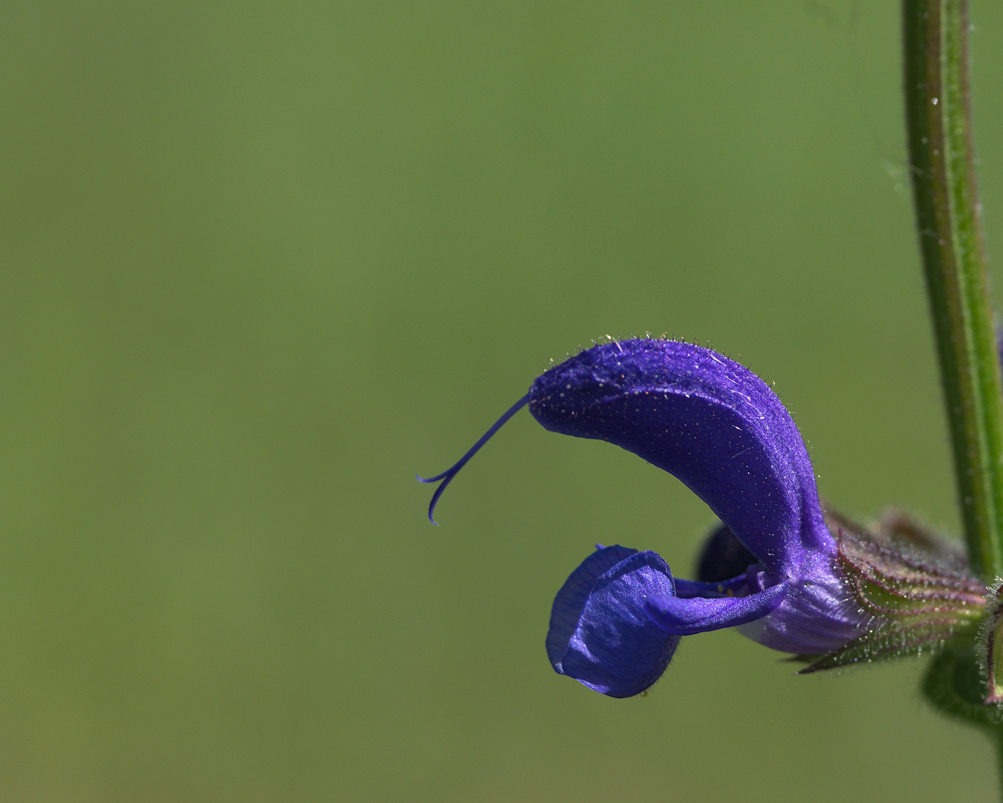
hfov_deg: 10.9
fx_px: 5271
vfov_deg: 8.7
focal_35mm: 178
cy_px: 403
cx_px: 525
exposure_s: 1/320
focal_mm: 105
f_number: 10
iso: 250
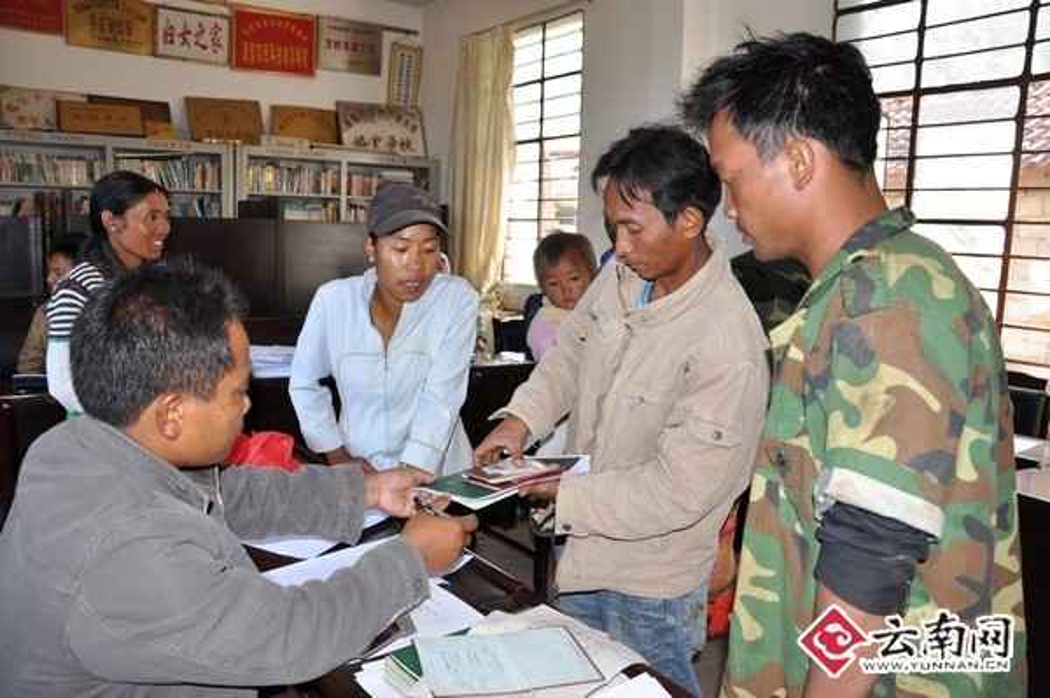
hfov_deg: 67.4
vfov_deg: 47.9
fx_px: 787
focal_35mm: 27
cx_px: 525
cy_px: 349
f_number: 3.5
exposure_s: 1/60
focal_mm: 18
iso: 400
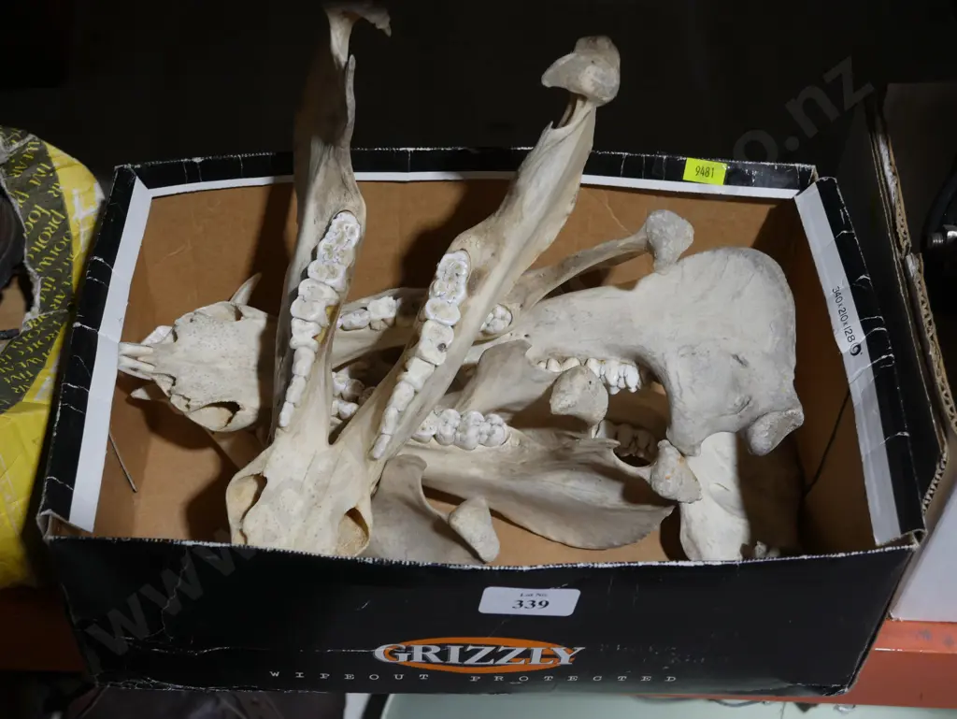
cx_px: 478
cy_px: 360
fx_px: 1438
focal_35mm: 52
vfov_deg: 28.1
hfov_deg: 36.8
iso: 500
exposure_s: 1/60
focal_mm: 26
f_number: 5.3
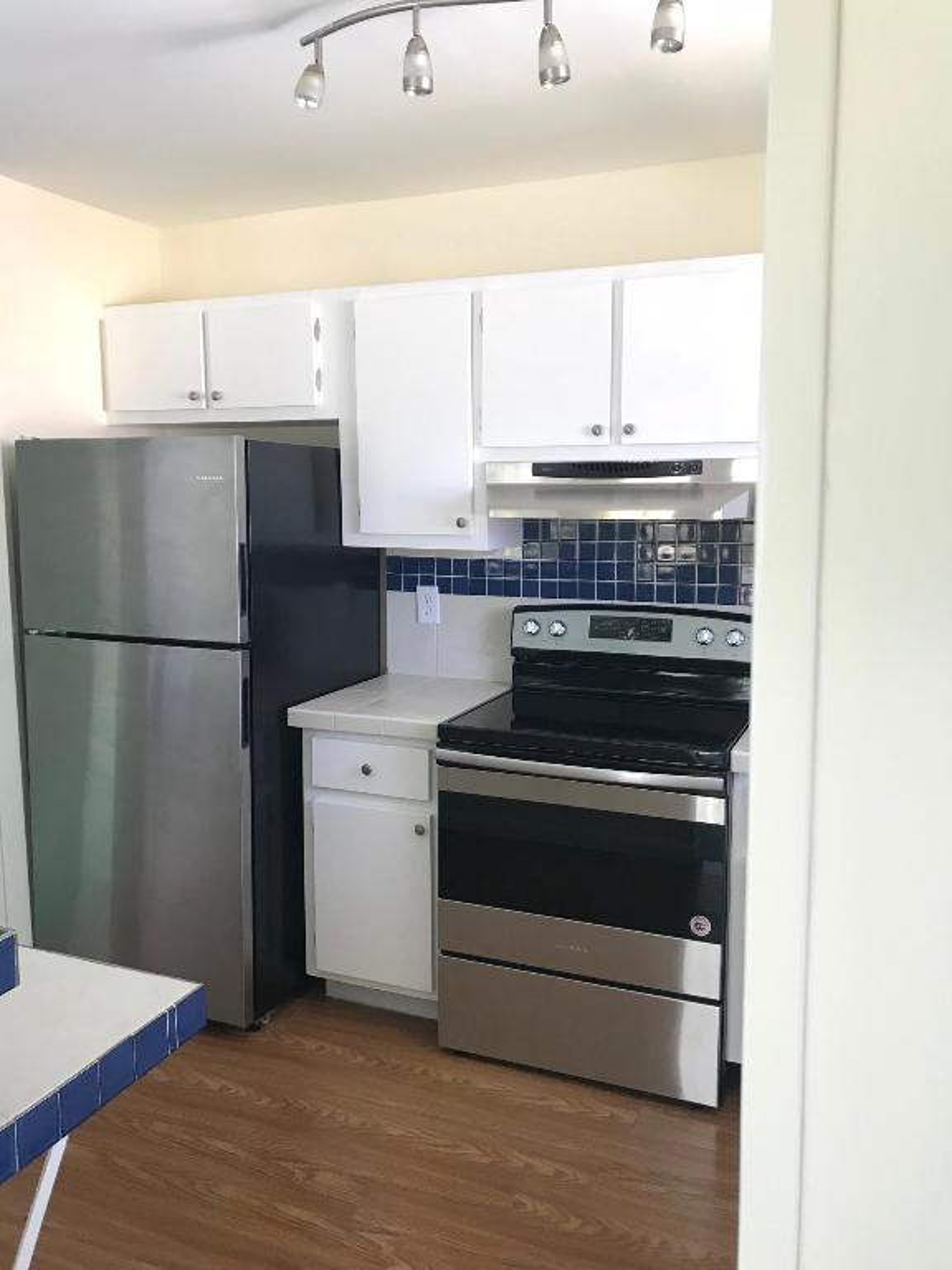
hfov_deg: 49.7
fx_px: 1027
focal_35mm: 28
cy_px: 635
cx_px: 476
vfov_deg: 63.4
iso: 32
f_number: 1.8
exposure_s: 1/30
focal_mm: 3.99
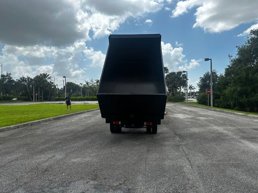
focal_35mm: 24
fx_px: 179
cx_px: 129
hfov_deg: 71.6
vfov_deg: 56.8
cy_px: 96
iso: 80
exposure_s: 1/5000
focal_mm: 6.86
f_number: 1.78
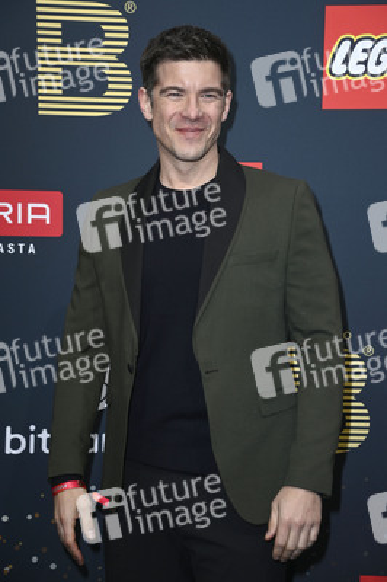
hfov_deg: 16.0
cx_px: 194
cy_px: 291
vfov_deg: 23.9
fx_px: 1373
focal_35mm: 85
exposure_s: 1/250
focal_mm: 85
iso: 320
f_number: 5.6
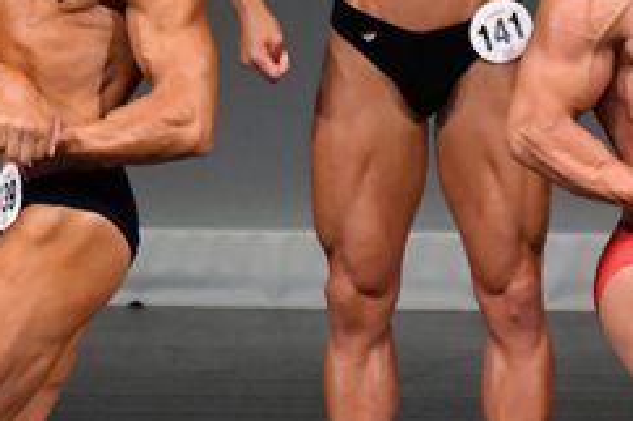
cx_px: 705
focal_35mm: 1199
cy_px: 235
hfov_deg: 1.7
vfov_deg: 1.1
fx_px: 21067
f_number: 5.6
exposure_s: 1/400
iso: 4000
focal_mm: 250
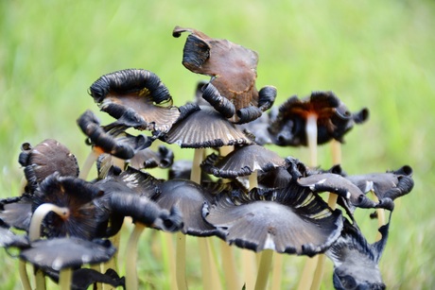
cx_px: 218
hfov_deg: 9.8
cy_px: 145
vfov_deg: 6.5
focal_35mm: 210
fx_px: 2538
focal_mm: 140
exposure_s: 1/125
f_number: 5.6
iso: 1000
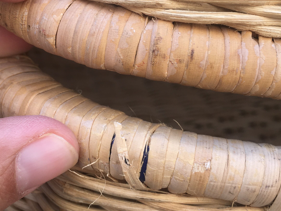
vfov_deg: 26.7
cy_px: 53
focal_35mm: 54
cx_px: 116
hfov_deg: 35.4
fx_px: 438
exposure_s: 1/133
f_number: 2.2
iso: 25
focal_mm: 4.15
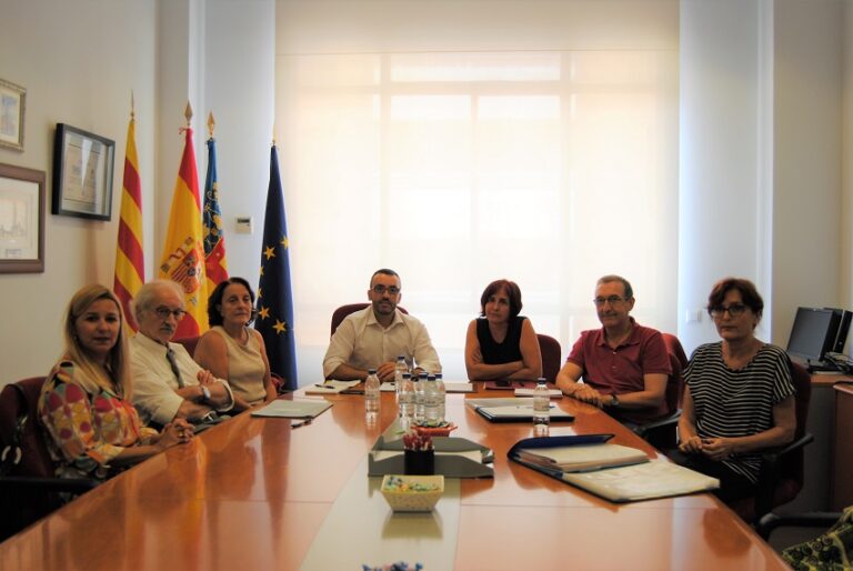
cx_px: 426
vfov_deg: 38.5
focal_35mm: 34
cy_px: 286
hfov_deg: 55.1
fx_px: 818
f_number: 4
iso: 200
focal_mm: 23
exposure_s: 1/60
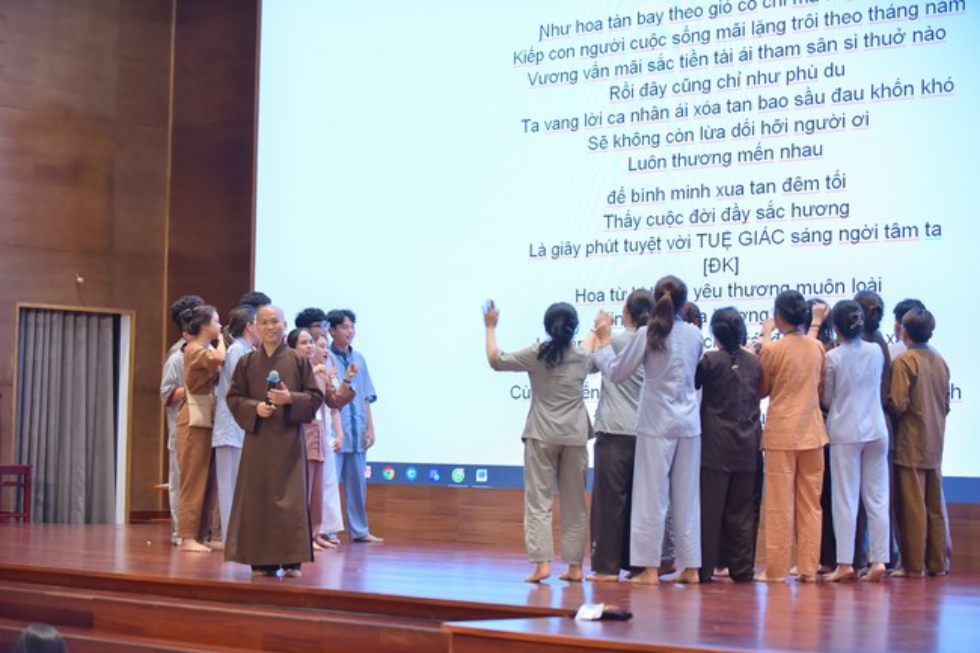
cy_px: 326
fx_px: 2340
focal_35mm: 86
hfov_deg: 23.7
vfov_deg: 15.9
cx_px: 490
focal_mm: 86
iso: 1000
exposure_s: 1/160
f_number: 2.8
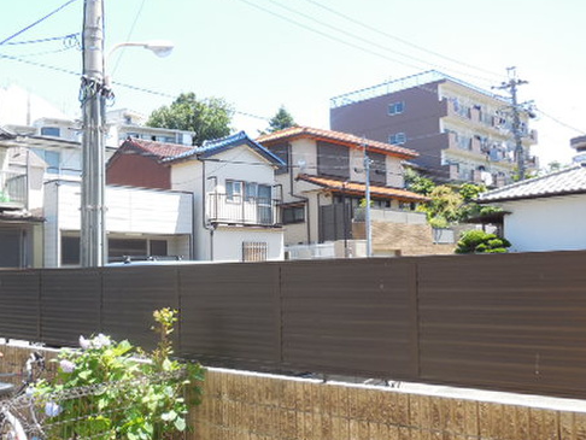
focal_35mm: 36
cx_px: 227
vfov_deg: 39.7
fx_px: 610
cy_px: 233
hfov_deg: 50.9
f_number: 3.1
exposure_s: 1/400
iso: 125
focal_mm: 4.5
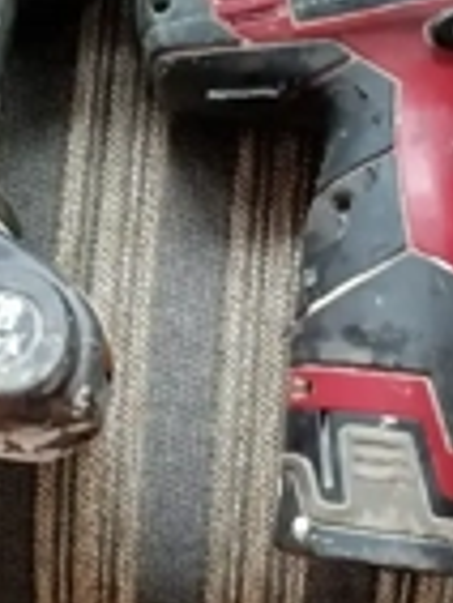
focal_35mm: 68
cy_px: 265
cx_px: 248
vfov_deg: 28.5
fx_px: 1185
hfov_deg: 21.6
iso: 400
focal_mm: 5.31
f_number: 1.7
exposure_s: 1/20
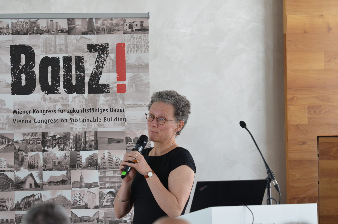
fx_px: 2811
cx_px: 169
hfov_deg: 6.9
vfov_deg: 4.6
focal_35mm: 300
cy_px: 112
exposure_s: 1/250
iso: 800
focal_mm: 200
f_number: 4
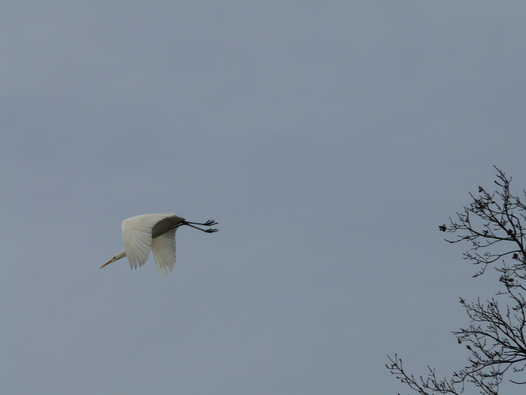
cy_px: 198
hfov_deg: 6.3
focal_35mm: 314
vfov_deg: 4.7
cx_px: 263
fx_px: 4771
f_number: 7.1
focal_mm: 51.6
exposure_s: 1/500
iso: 100
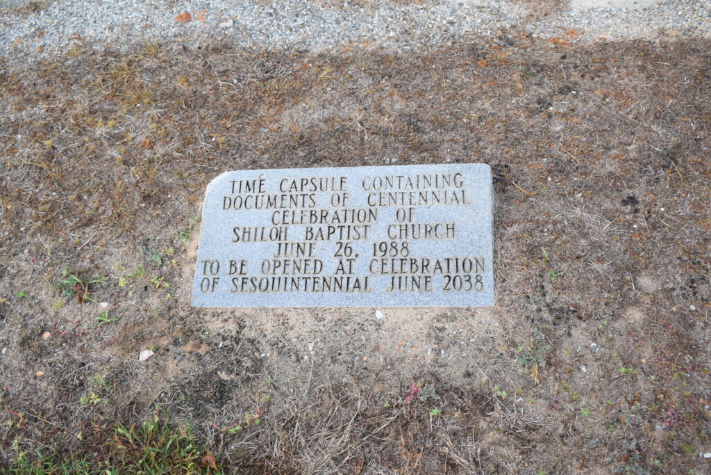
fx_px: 741
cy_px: 238
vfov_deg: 35.5
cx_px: 356
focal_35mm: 38
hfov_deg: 51.3
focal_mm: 25
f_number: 7.1
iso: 400
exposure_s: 1/200
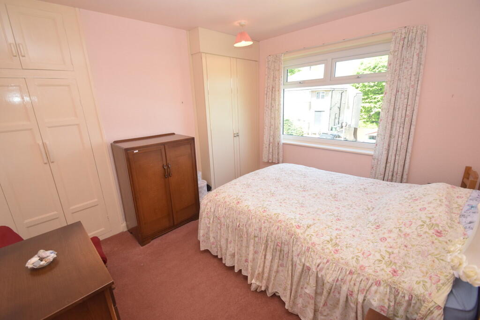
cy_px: 160
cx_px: 240
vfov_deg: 77.3
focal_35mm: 15
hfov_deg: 100.4
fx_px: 200
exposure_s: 1/200
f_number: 5.6
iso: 800
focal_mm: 10
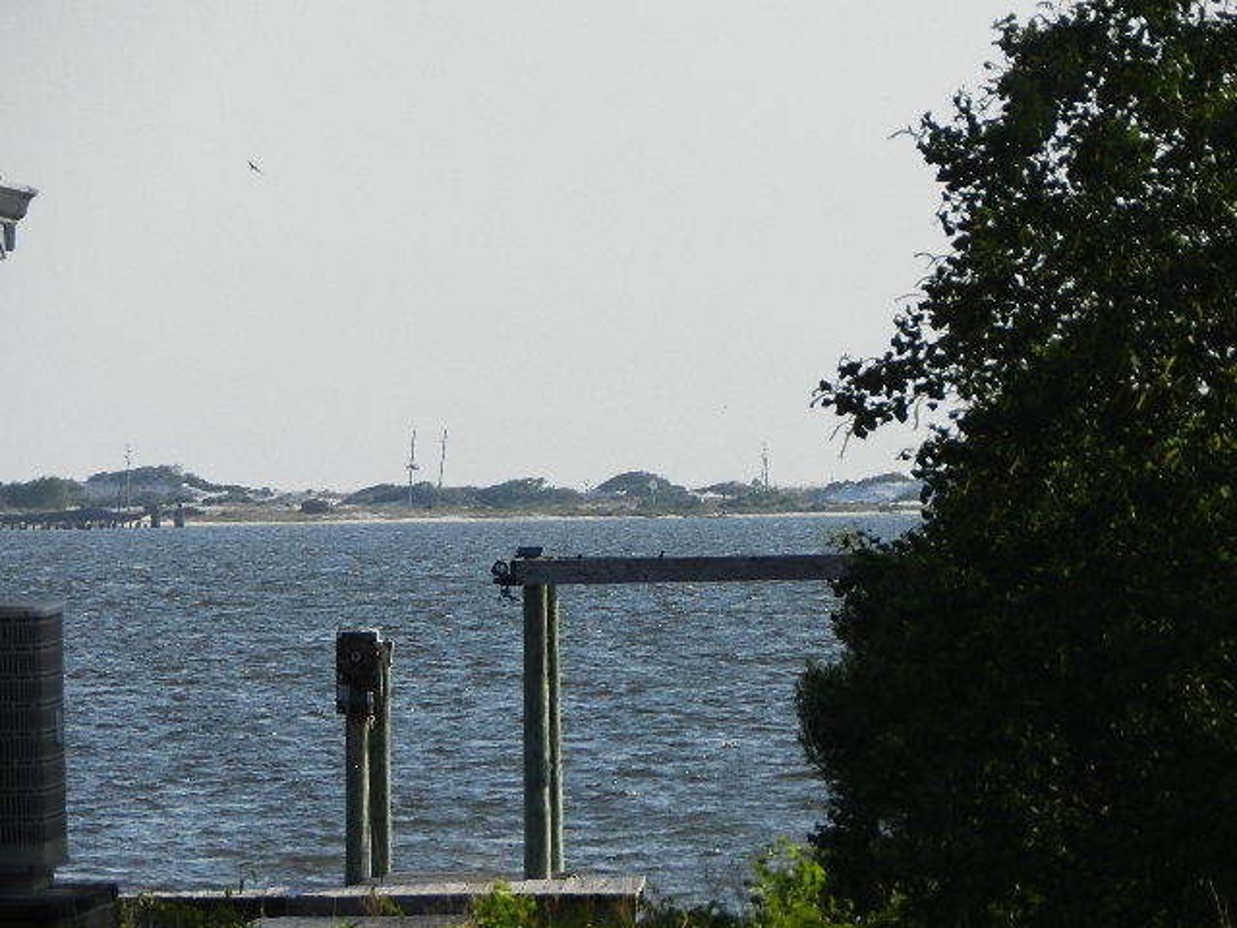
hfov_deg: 4.0
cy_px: 464
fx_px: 17832
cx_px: 618
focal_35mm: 499
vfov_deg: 3.0
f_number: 5.7
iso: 160
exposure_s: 1/800
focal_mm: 88.7
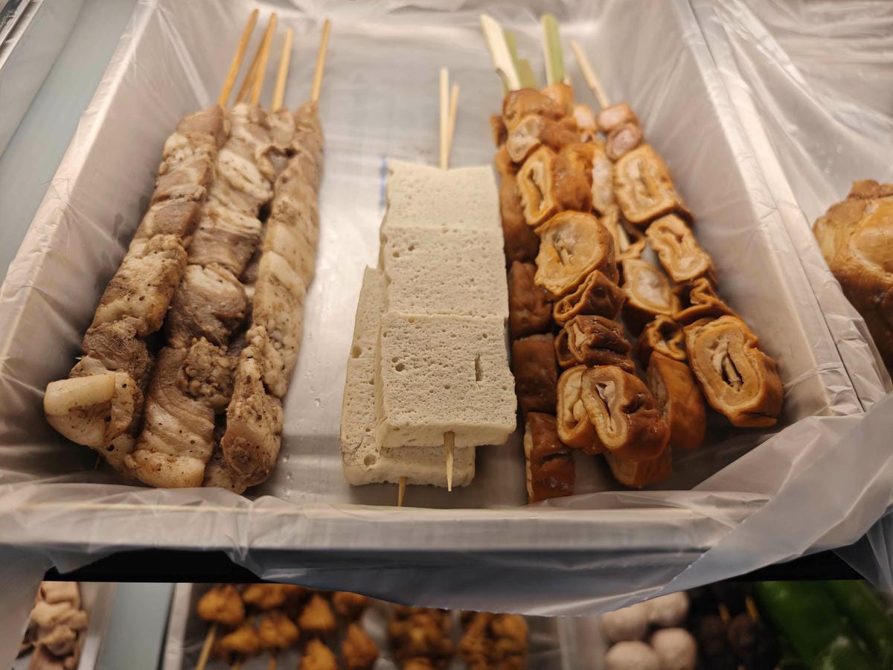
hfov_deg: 73.9
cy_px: 335
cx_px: 446
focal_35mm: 23
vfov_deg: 58.9
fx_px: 593
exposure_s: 1/120
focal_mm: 8.72
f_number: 2
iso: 80
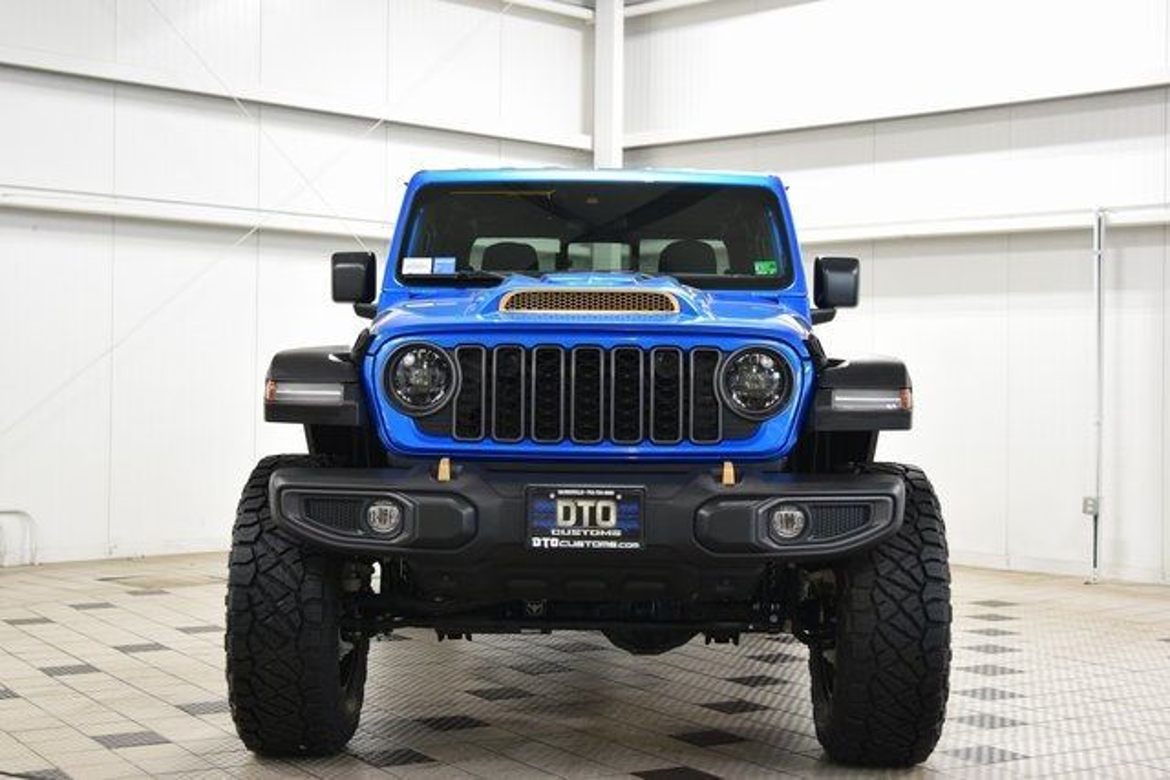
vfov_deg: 25.1
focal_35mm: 54
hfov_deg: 36.9
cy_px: 390
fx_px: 1755
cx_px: 585
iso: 1600
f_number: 4.5
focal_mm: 36
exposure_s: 1/60
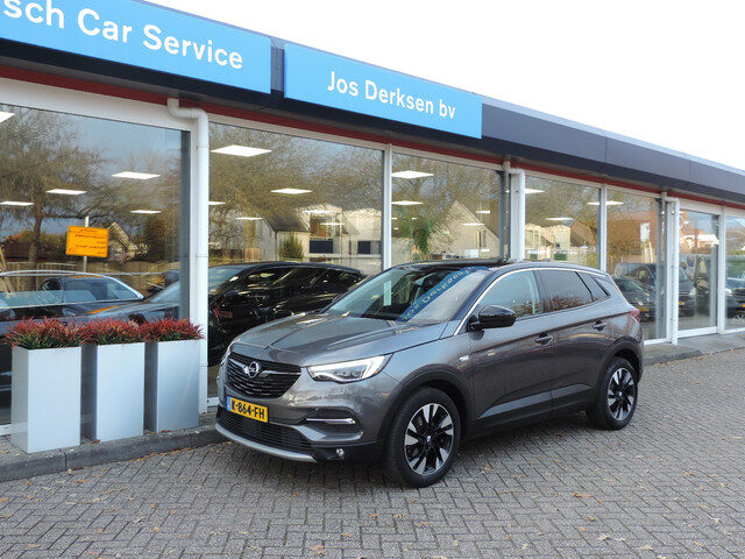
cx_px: 372
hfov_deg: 55.4
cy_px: 280
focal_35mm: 33
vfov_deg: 42.9
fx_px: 710
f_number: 3.2
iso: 160
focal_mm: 5.8
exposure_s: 1/50
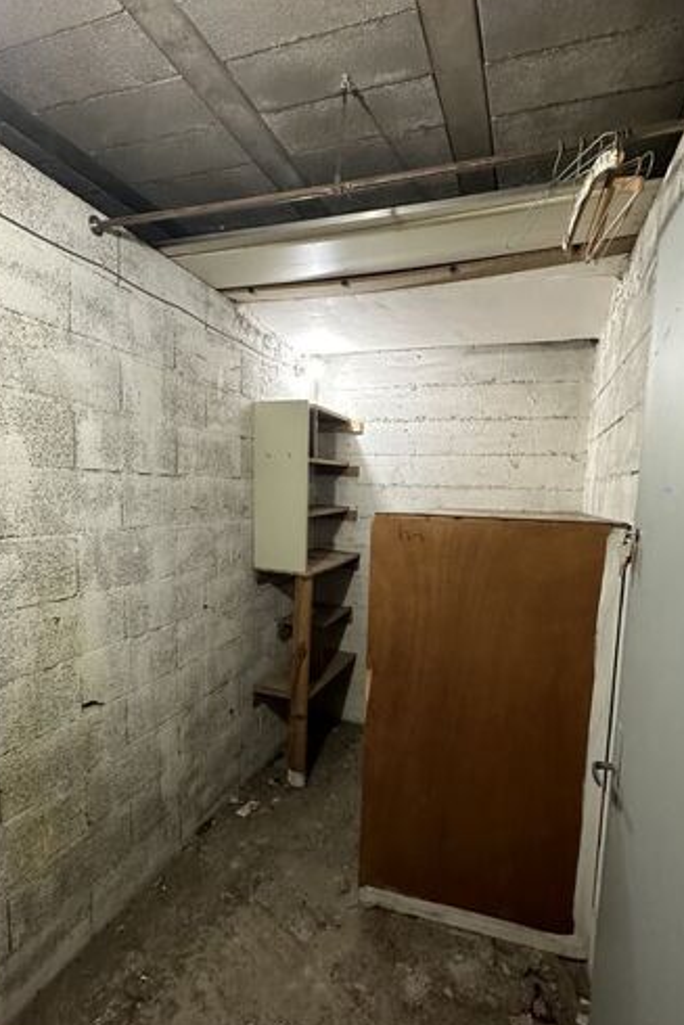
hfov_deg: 64.6
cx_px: 341
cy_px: 550
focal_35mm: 19
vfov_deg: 86.7
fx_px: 541
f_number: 2.2
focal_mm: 2.22
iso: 400
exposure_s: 1/50
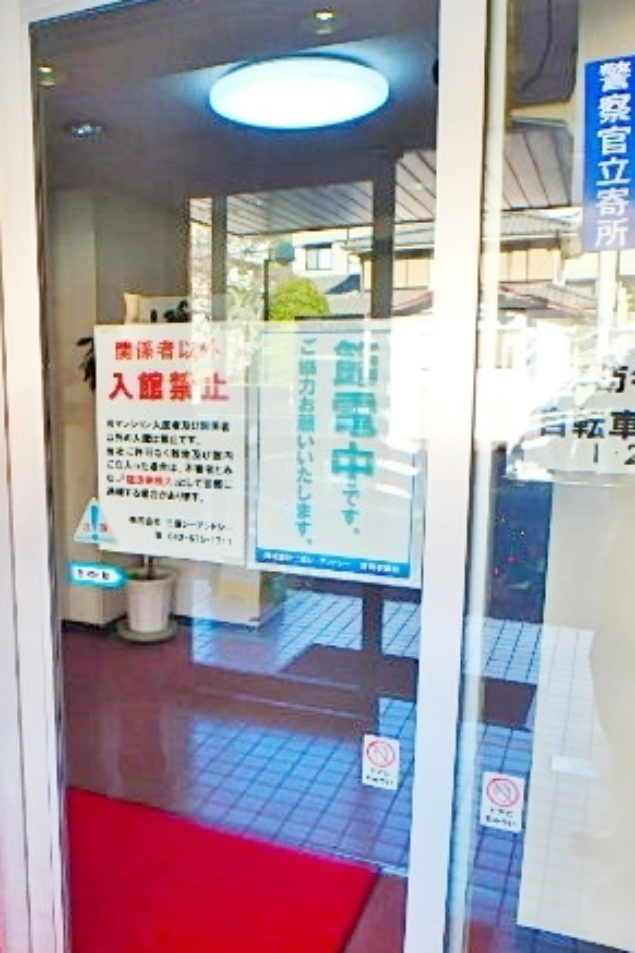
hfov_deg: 40.2
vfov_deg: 58.7
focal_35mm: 32
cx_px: 177
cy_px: 510
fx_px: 847
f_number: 3.5
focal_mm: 3.7
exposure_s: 1/80
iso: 125
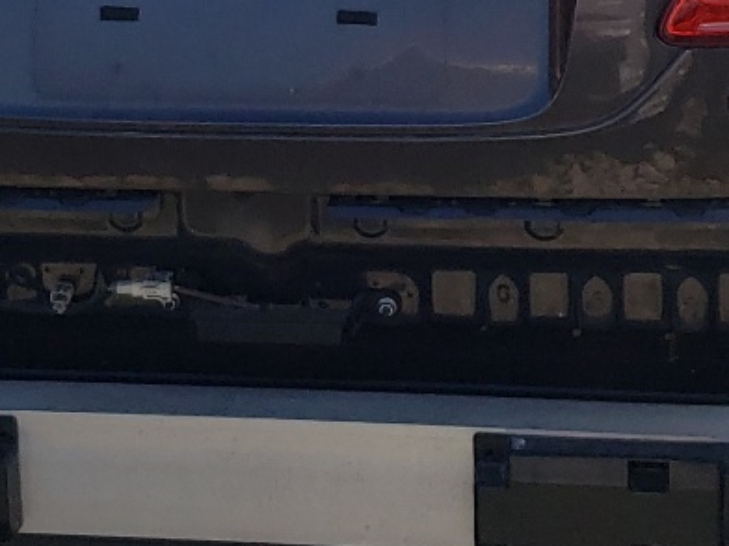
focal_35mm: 106
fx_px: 2232
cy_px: -84
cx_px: 355
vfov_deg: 13.6
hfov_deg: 18.5
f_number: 1.5
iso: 50
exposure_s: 1/3333
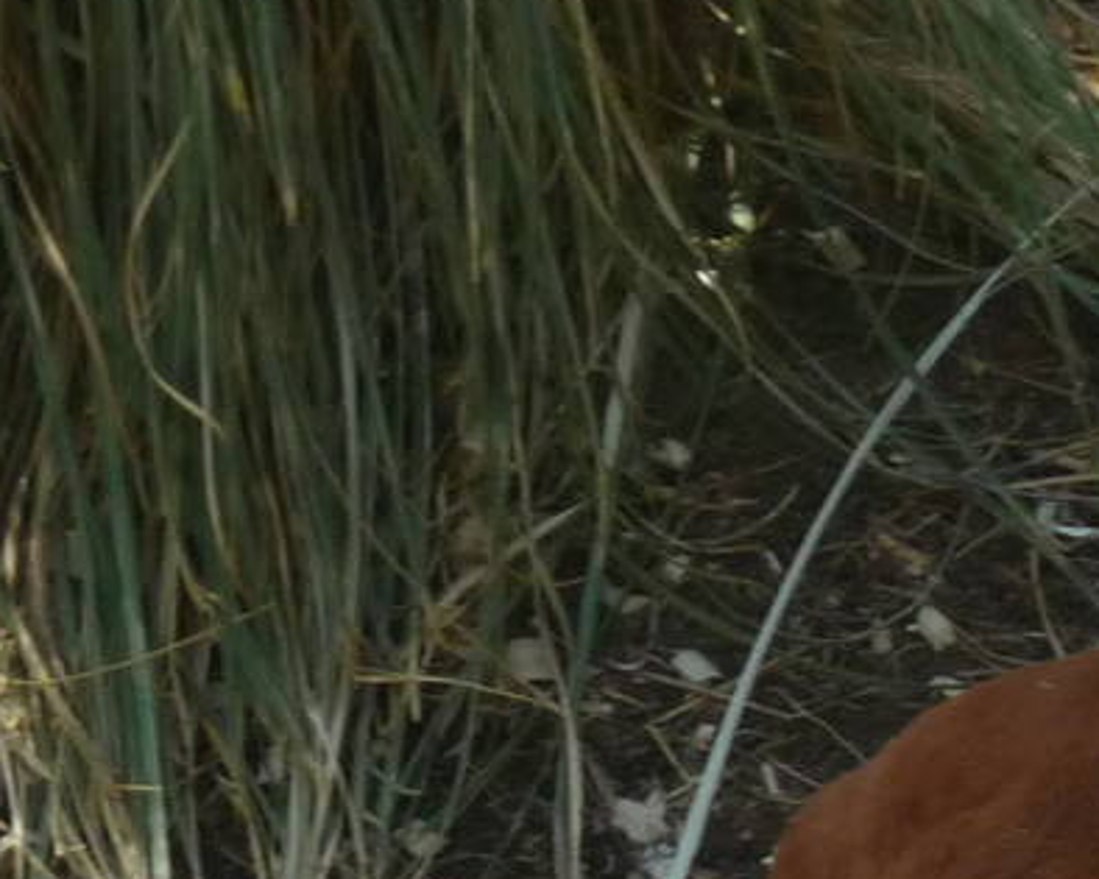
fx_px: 20389
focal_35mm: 627
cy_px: 1498
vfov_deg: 2.5
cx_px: 912
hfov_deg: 3.1
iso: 200
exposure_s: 1/200
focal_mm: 27.1
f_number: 4.8
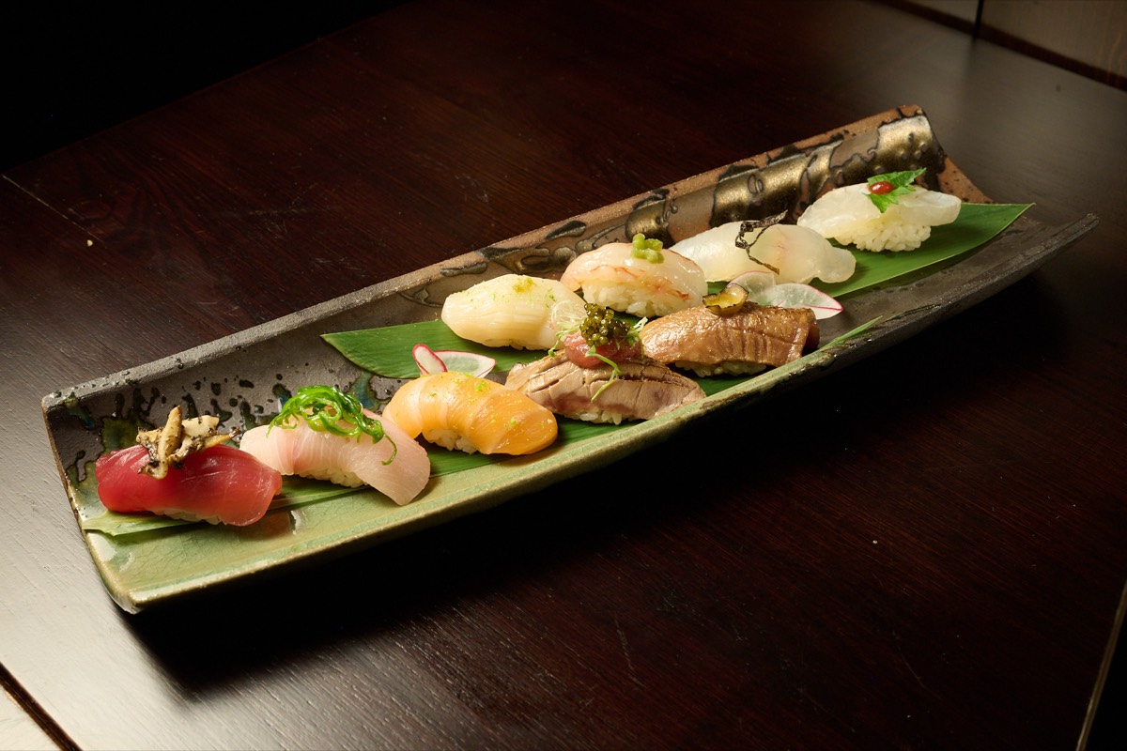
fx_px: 1534
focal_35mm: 49
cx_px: 564
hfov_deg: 40.3
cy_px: 376
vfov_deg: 27.5
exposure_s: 1/15
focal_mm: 49
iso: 1250
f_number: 13
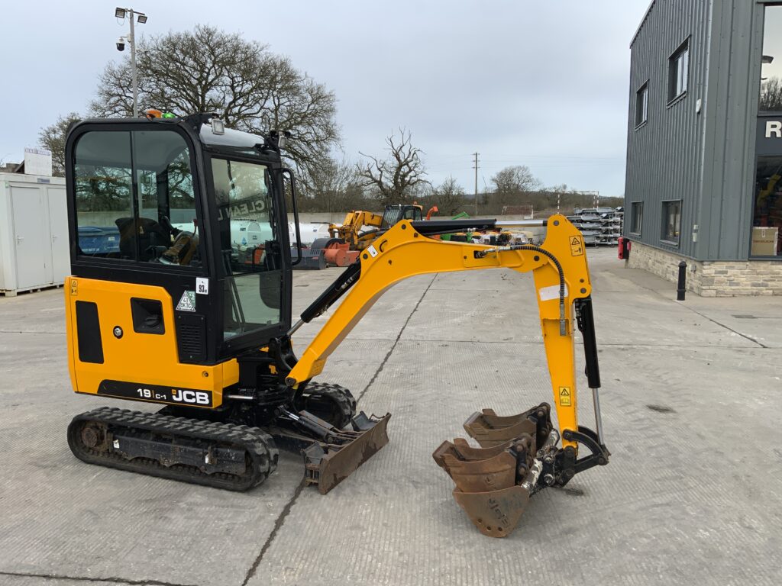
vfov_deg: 48.2
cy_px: 293
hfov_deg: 61.7
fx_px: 655
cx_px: 391
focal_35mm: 29
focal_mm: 3
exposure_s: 1/898
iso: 16
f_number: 1.8
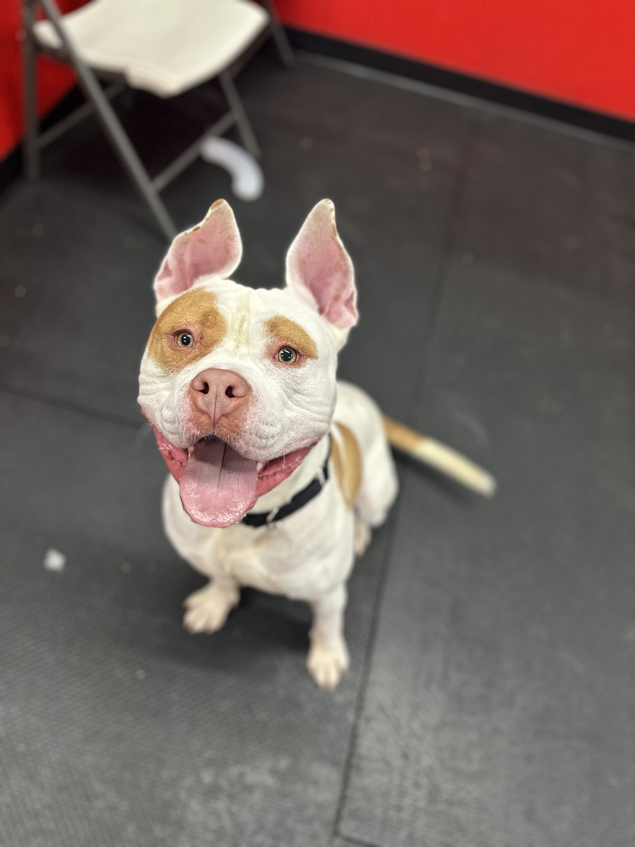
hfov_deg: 56.8
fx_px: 587
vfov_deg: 71.6
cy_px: 424
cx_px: 318
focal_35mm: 24
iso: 320
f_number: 1.78
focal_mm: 6.86
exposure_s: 1/60
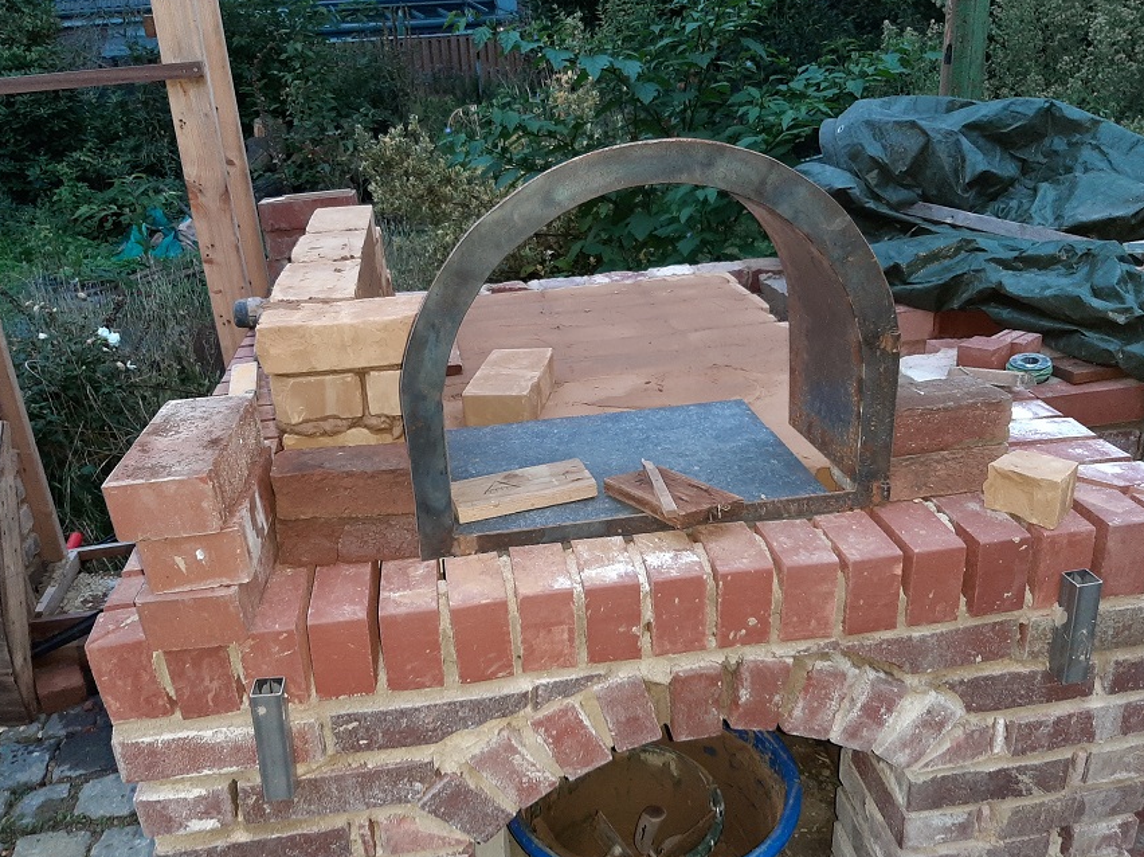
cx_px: 565
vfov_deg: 48.2
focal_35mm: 29
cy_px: 442
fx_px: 958
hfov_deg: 61.7
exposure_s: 1/25
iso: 400
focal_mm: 3.93
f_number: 1.7
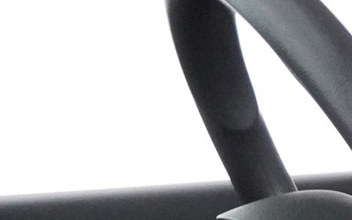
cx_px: 812
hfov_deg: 12.9
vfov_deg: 9.4
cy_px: 459
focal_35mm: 129
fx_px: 1237
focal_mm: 16
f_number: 3.5
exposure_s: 1/125
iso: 6400
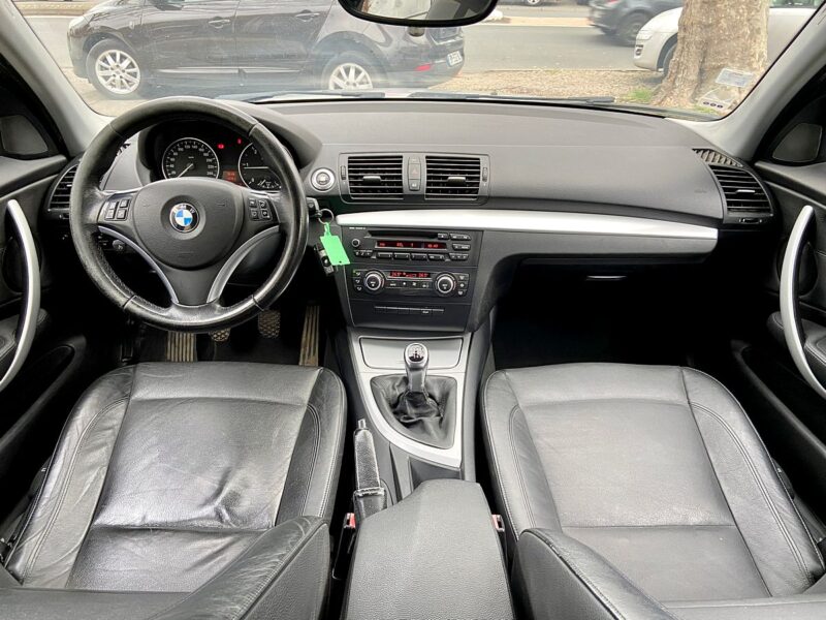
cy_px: 310
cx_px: 413
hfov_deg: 67.3
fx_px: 620
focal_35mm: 26
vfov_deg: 53.1
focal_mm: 4.25
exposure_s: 1/95
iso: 125
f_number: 1.8
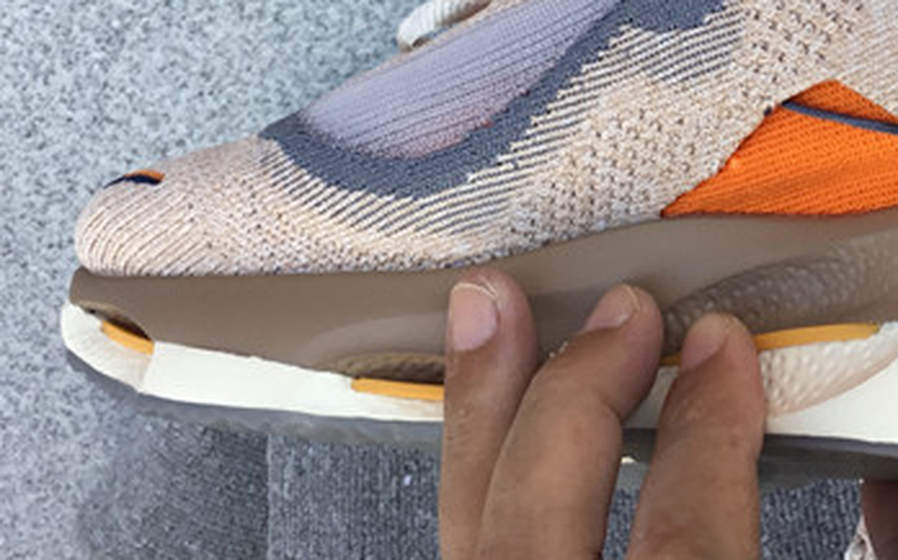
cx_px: 666
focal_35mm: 85
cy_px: 94
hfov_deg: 24.1
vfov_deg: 15.2
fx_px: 2079
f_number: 2.4
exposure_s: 1/149
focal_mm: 3.3
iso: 25
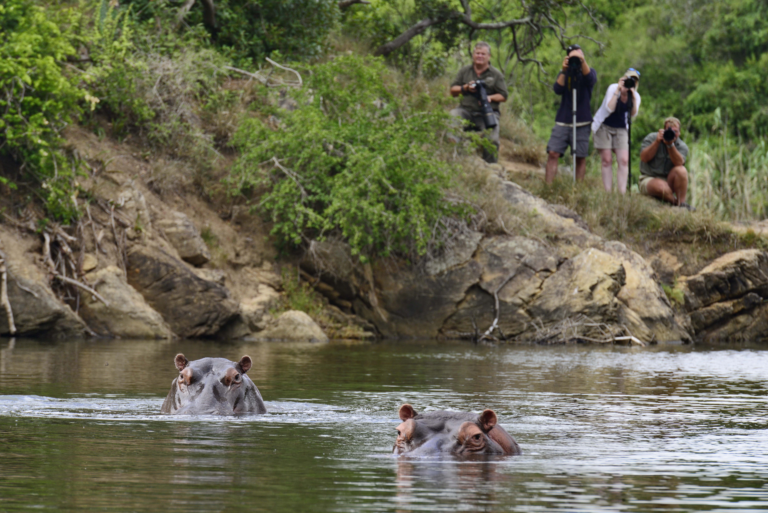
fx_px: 5975
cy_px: 256
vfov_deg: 4.9
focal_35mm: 280
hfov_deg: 7.4
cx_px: 384
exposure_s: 1/320
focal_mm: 280
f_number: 9
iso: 500
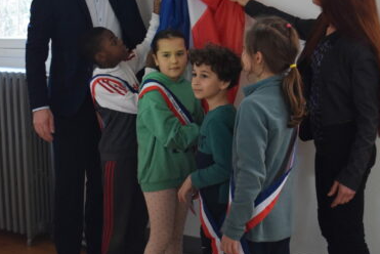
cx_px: 200
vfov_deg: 31.9
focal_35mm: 42
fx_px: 444
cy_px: 125
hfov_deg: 46.3
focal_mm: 26
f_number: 4.2
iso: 2800
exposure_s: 1/60
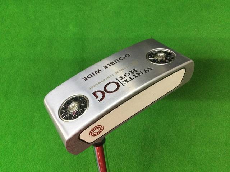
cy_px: 86
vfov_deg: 45.4
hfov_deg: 58.4
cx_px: 115
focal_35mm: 31
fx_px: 206
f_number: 2.4
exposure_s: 1/30
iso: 80
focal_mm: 3.3
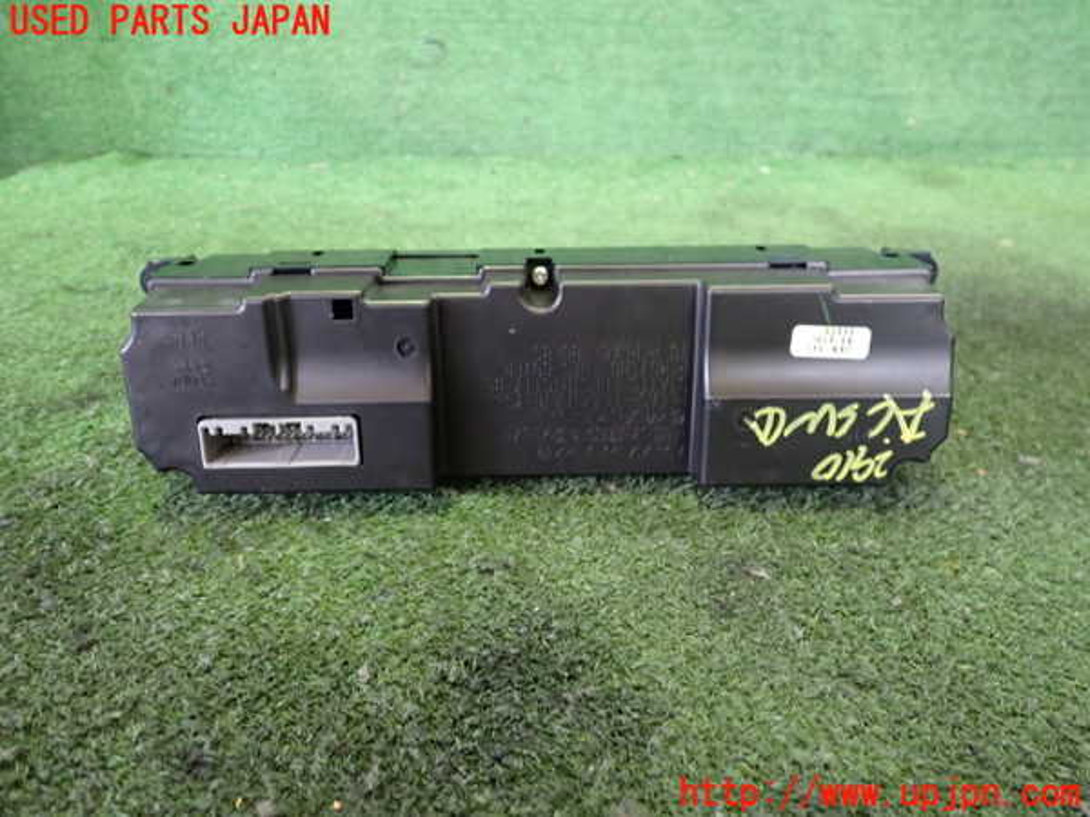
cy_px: 408
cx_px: 545
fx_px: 945
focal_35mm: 30
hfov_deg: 60.0
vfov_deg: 46.8
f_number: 2.3
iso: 800
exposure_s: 1/30
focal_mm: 5.4
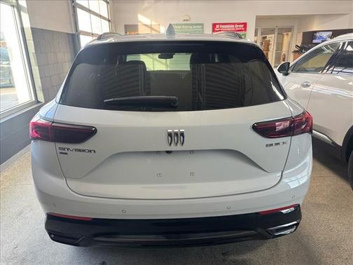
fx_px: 245
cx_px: 176
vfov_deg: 56.8
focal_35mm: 24
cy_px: 132
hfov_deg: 71.6
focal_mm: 6.76
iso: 160
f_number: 1.78
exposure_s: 1/60
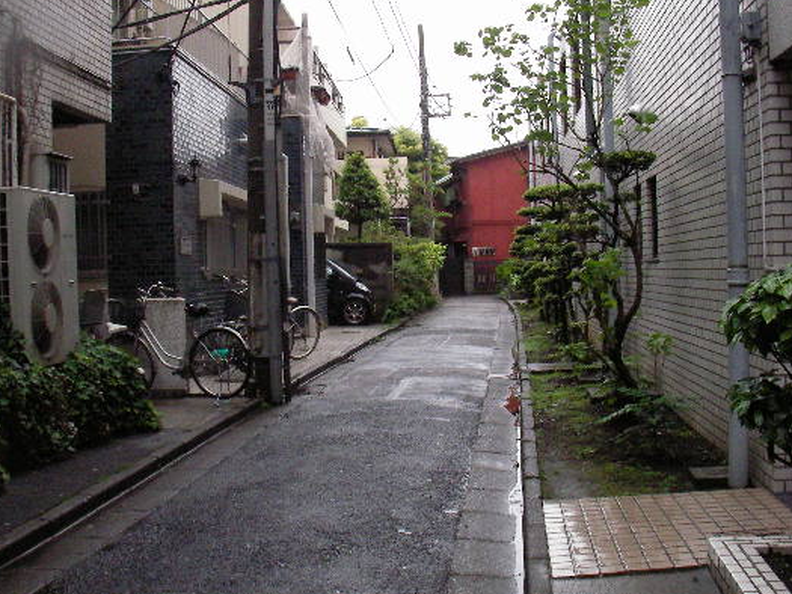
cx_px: 327
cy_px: 315
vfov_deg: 29.1
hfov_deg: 38.1
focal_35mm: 50
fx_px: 1144
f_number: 4.5
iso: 400
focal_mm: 6.3
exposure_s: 1/461
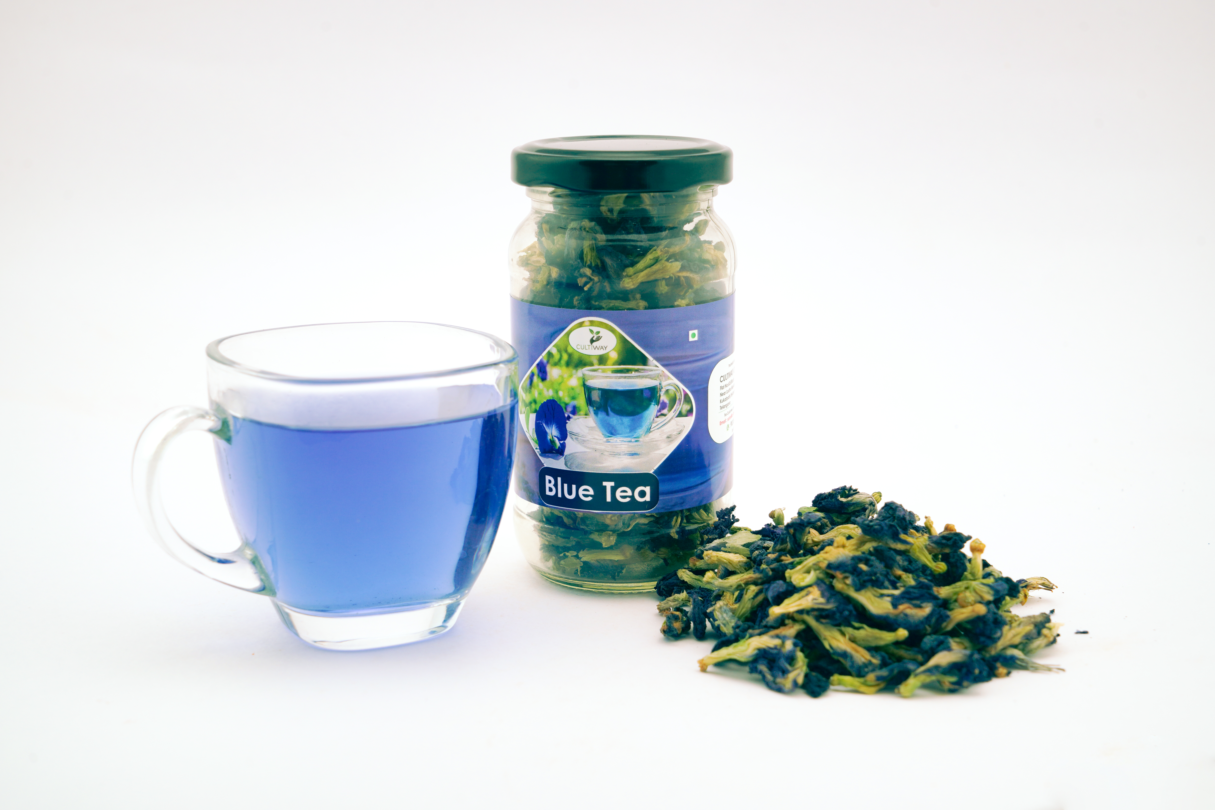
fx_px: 1856
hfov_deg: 36.2
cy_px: 405
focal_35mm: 55
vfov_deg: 24.6
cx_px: 608
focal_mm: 55
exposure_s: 1/200
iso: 200
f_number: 9
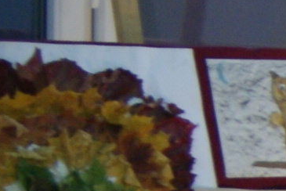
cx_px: 1035
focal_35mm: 417
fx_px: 3315
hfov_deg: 4.6
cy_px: 485
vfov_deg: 3.3
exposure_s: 1/20
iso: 400
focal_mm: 35
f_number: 5
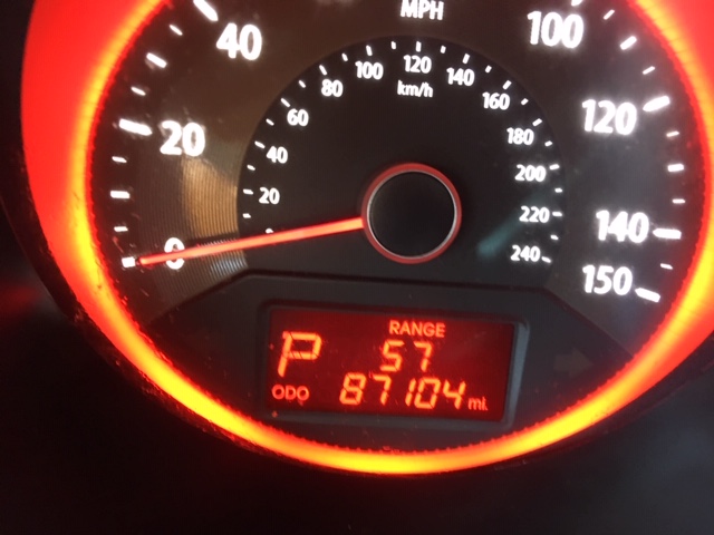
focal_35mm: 29
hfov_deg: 61.7
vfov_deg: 48.2
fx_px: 598
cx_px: 357
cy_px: 268
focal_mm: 4.15
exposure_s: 1/17
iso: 200
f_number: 2.2
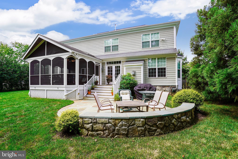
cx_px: 119
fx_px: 112
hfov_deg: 93.3
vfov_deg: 70.4
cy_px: 80
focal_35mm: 17
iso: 100
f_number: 8
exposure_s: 1/125
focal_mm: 17
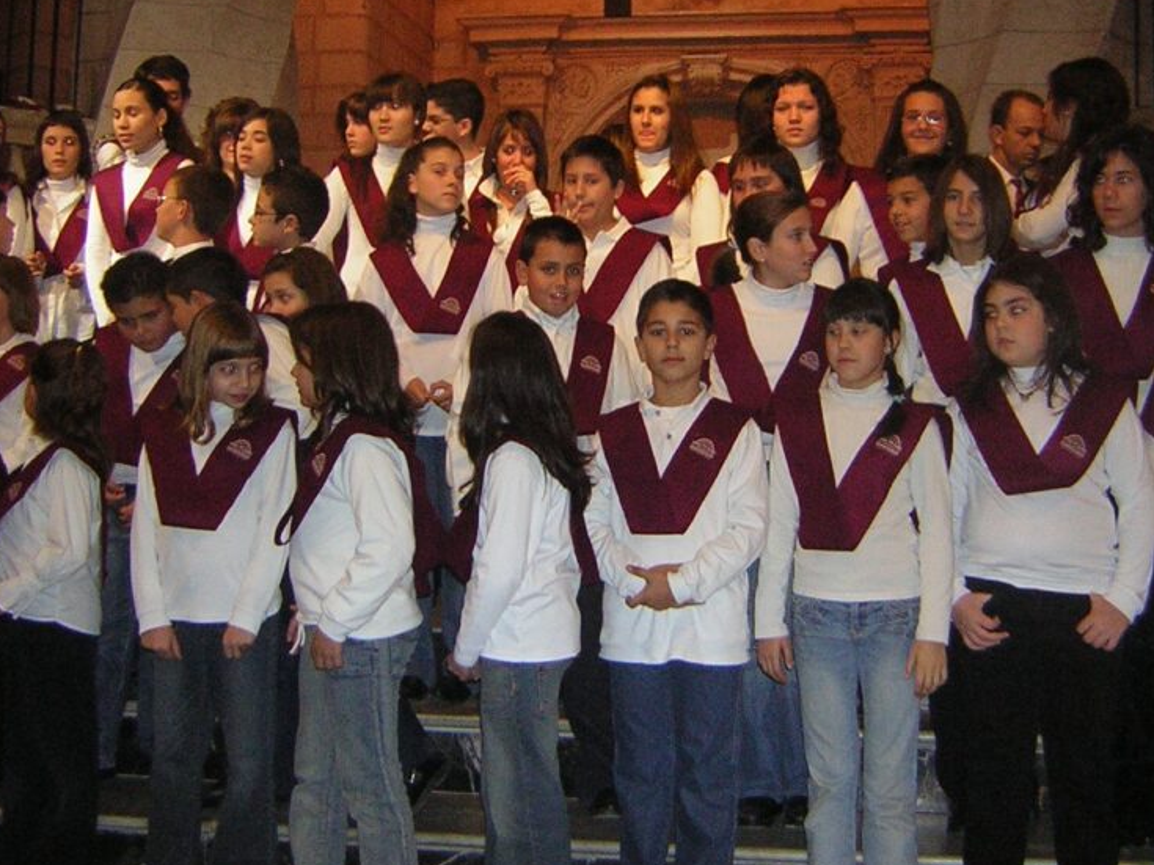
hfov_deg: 40.3
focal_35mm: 47
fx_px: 1567
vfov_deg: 30.8
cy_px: 372
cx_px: 692
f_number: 2.6
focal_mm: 4.7
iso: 140
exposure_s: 1/60.1
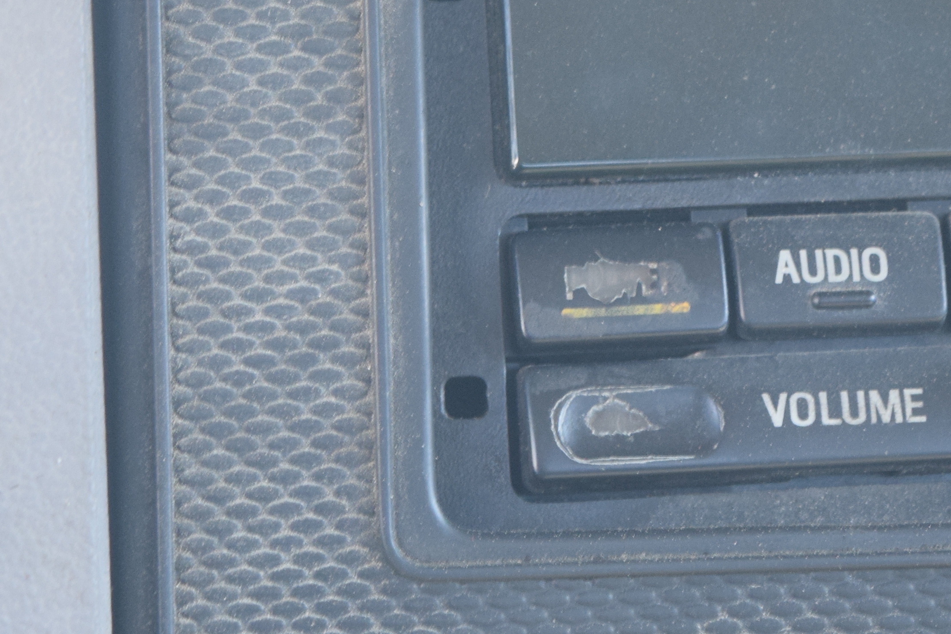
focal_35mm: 222
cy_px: 91
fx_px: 5873
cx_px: 503
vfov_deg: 6.2
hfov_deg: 9.3
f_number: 5.6
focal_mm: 55
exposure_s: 1/60
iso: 800
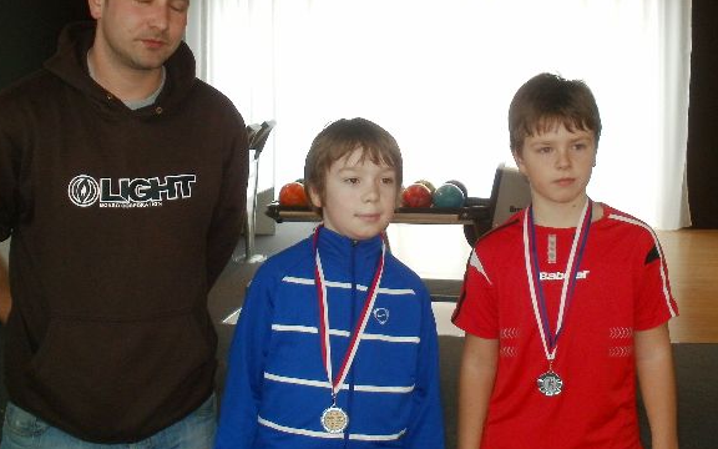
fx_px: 1037
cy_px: 162
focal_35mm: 53
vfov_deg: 24.3
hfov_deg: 38.1
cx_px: 420
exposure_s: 1/30
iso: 200
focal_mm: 6.3
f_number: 3.5
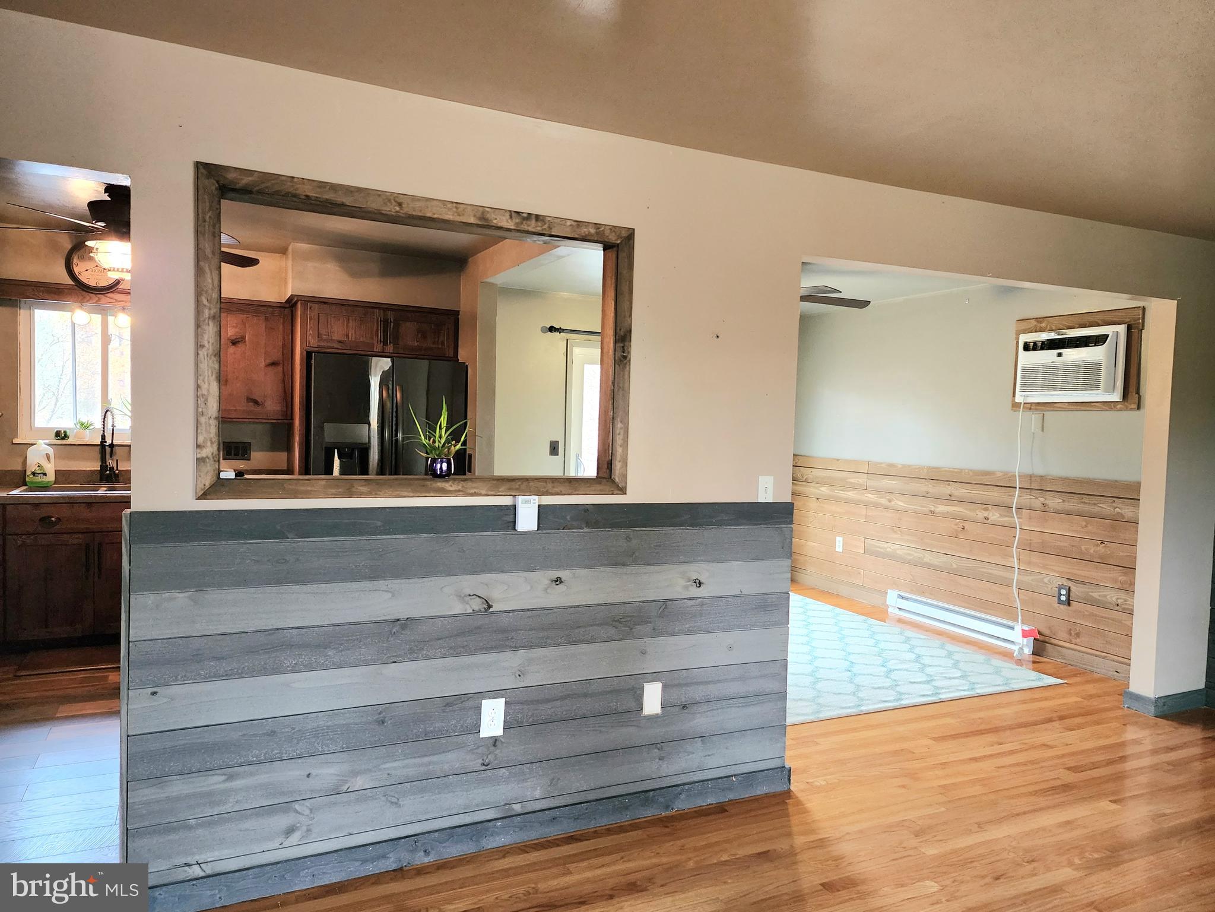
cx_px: 608
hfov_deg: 73.9
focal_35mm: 23
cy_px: 456
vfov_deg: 58.9
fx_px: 807
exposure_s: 1/40
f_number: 1.8
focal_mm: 6.4
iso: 640
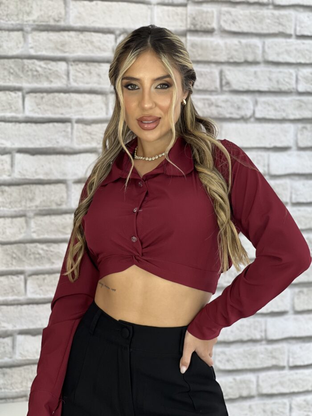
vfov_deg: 25.3
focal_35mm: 77
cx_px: 156
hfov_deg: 19.1
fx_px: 925
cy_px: 208
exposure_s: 1/120
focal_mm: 9
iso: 100
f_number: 2.8
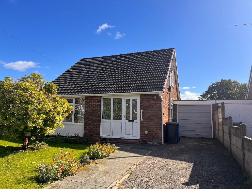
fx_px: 189
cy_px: 94
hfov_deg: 67.3
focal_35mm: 26
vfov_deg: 53.1
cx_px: 126
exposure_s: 1/3077
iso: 50
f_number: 1.5
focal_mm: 5.7
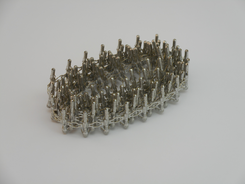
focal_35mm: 89
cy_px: 92
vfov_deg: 16.6
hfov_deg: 22.0
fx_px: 630
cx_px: 122
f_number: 5.6
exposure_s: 1/60
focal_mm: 15.9
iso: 140
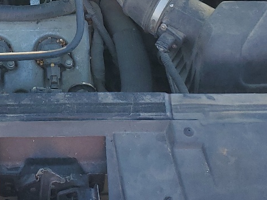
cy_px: -33
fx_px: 679
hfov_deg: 21.9
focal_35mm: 88
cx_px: 43
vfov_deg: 16.2
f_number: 1.5
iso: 50
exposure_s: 1/625
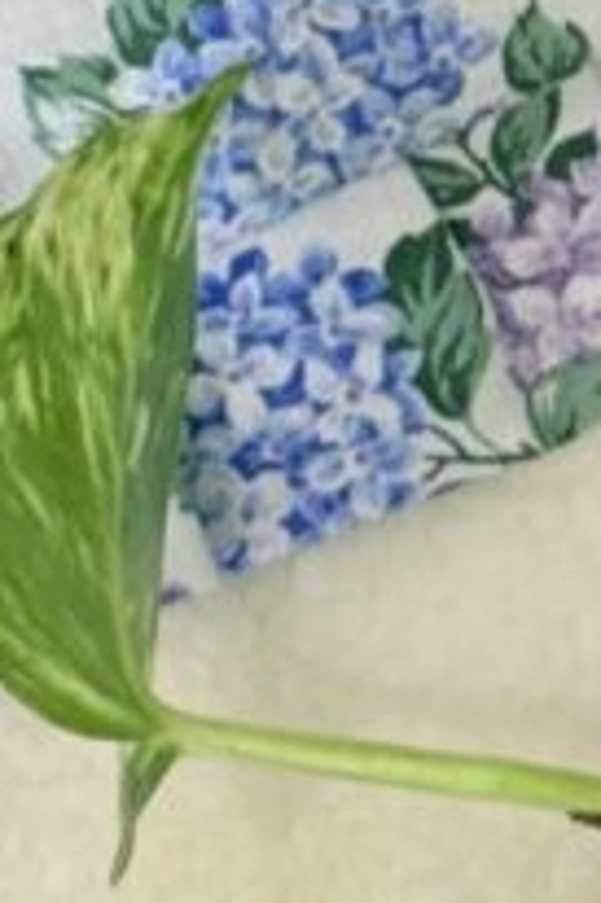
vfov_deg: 8.2
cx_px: -592
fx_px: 6220
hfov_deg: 5.4
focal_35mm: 248
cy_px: -307
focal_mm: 6.76
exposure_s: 1/60
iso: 125
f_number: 1.78
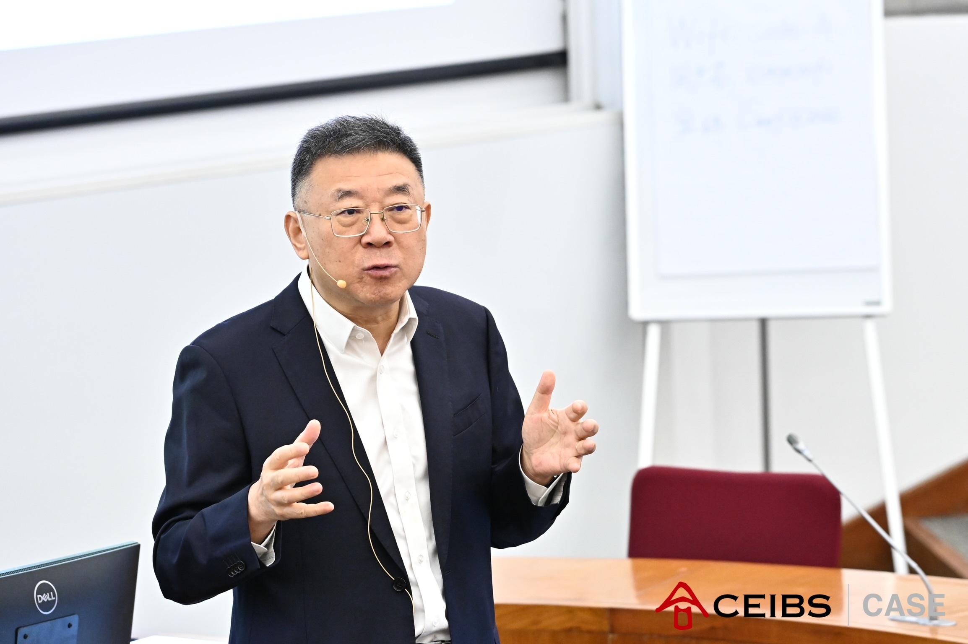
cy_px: 322
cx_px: 484
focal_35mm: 180
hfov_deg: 11.4
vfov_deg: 7.6
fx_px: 4837
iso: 3200
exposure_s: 1/200
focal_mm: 120
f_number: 4
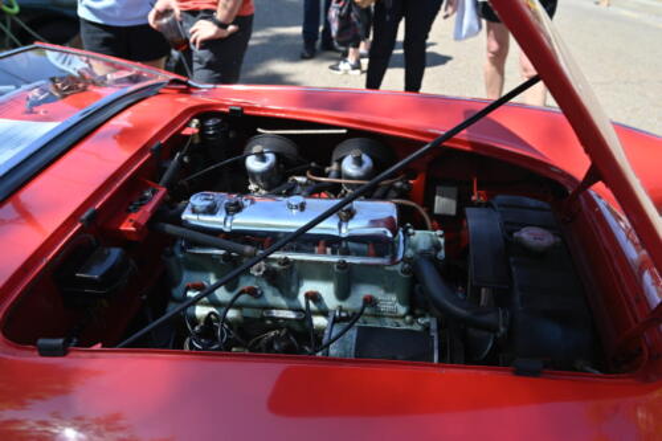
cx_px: 331
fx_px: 515
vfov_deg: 46.4
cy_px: 220
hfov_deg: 65.5
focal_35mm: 28
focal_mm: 28
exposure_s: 1/320
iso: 100
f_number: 6.3
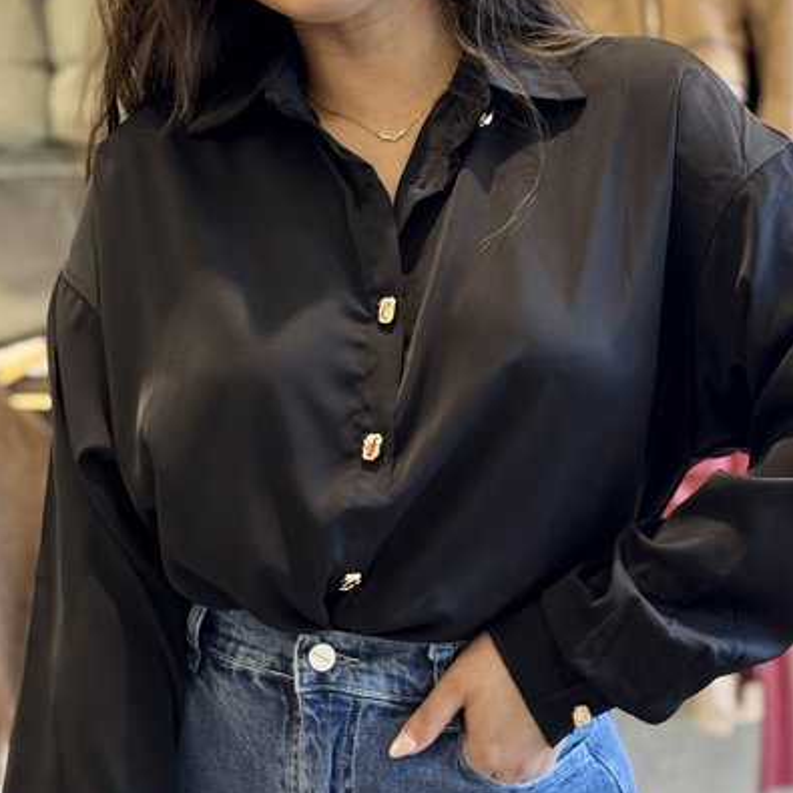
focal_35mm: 62
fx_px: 1607
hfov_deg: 27.7
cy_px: 485
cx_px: 393
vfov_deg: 27.6
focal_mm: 5.96
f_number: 1.6
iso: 200
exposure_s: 1/33
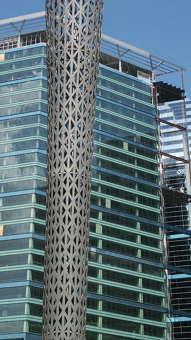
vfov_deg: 32.8
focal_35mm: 64
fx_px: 576
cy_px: 169
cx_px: 85
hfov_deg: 18.8
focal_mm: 12.13
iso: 64
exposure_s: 1/180
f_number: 8
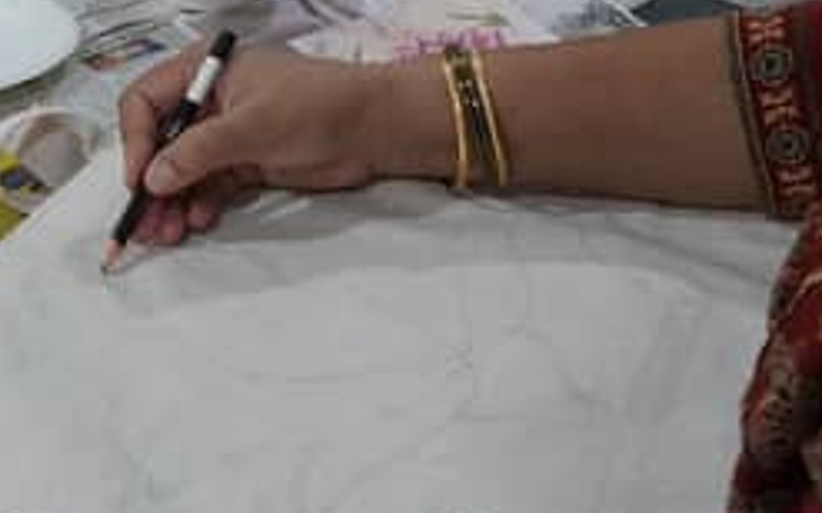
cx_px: 246
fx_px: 2261
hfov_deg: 20.5
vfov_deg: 12.9
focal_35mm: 101
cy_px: 88
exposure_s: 1/160
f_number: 4.5
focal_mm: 24
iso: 3200
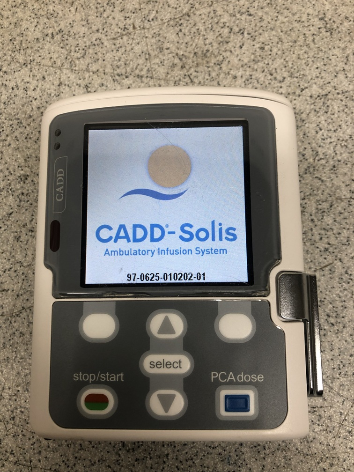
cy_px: 236
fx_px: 382
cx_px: 177
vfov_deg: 63.4
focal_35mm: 28
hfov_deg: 49.7
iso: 25
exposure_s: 1/40
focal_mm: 3.99
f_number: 1.8
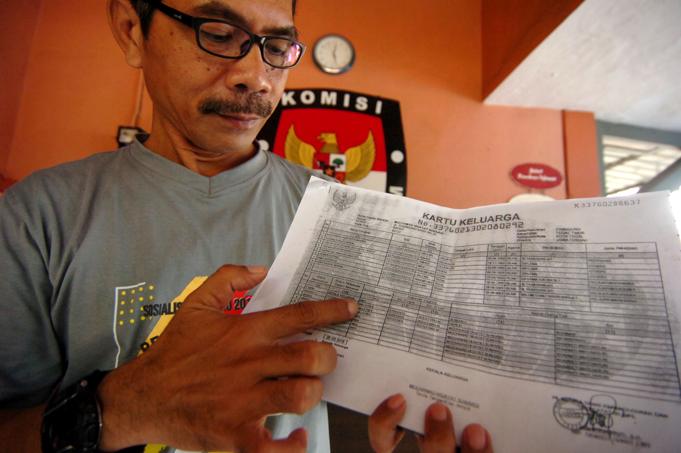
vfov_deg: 67.3
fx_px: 340
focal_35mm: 18
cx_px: 340
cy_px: 226
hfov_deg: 90.0
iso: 800
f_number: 4
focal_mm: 12
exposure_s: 1/160
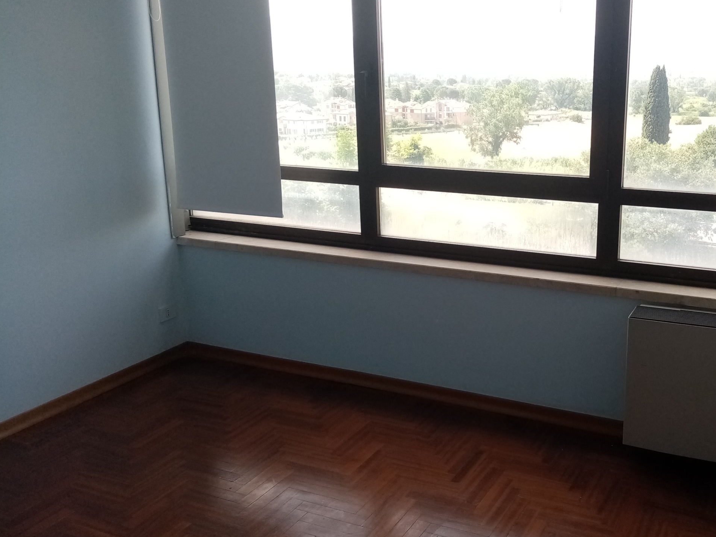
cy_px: 255
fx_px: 724
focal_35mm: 35
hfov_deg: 51.7
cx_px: 472
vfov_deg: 40.7
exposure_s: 1/100
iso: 108
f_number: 1.8
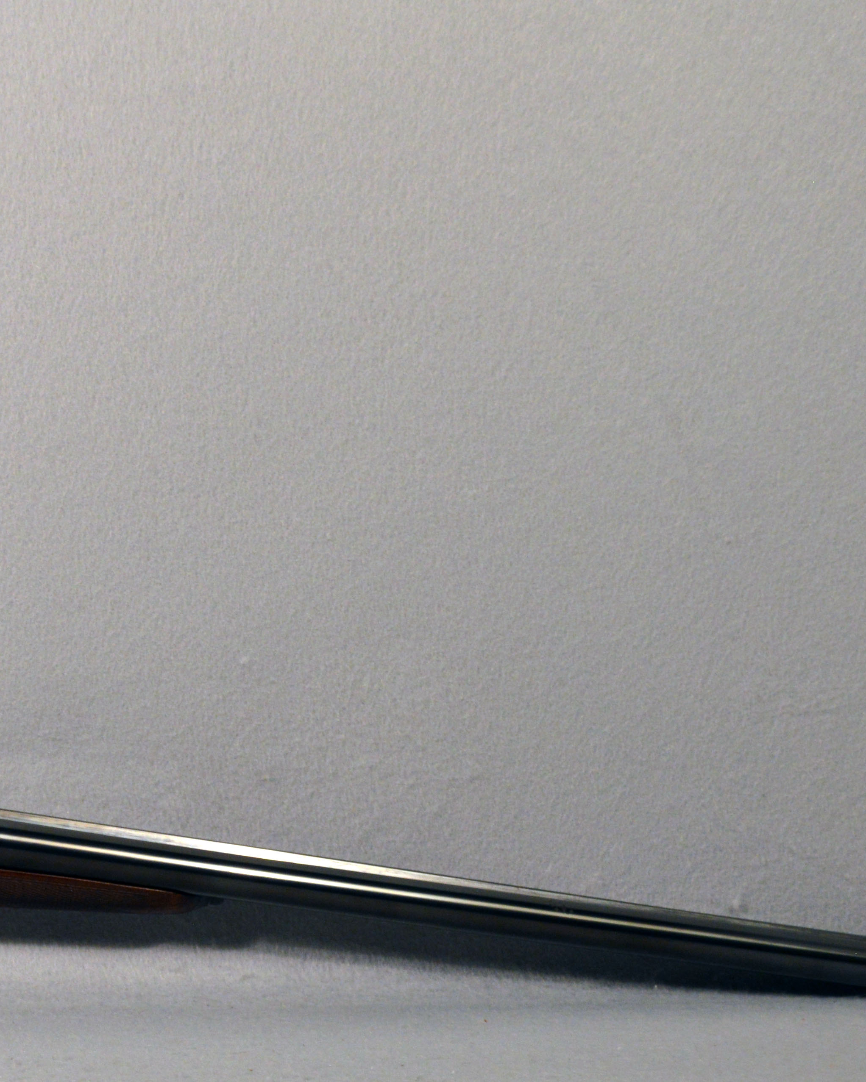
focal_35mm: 96
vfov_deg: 19.8
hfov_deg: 15.4
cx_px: -167
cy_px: 821
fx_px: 3078
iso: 400
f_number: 5
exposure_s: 1/100
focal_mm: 29
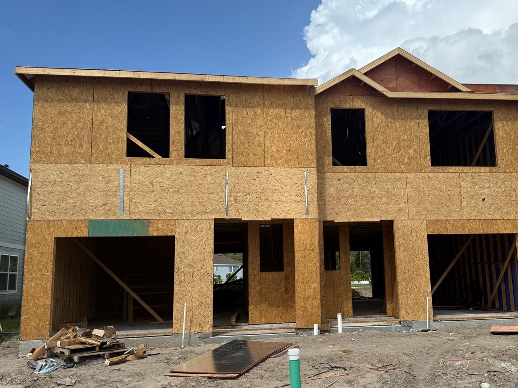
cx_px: 303
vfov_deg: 42.9
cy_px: 197
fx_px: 494
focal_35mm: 33
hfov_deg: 55.1
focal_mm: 6.76
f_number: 1.78
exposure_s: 1/5714
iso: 80
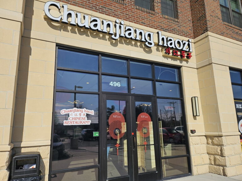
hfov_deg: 71.6
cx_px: 121
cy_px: 90
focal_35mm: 24
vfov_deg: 56.8
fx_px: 168
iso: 50
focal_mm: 5
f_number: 1.8
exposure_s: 1/7275
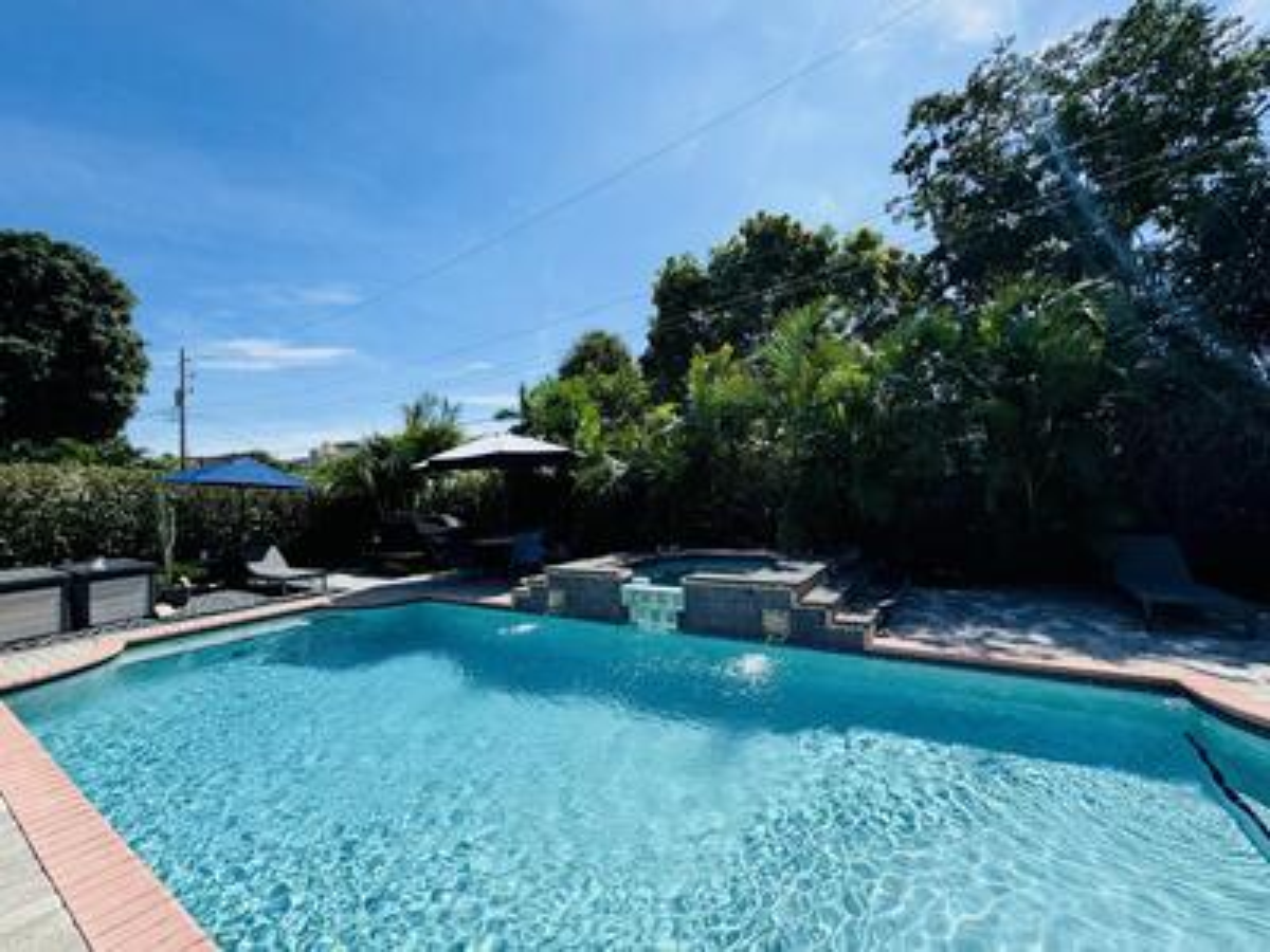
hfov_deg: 102.1
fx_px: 514
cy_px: 476
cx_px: 635
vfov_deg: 85.7
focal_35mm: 14
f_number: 2.2
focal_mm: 2.22
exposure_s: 1/1277
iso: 50
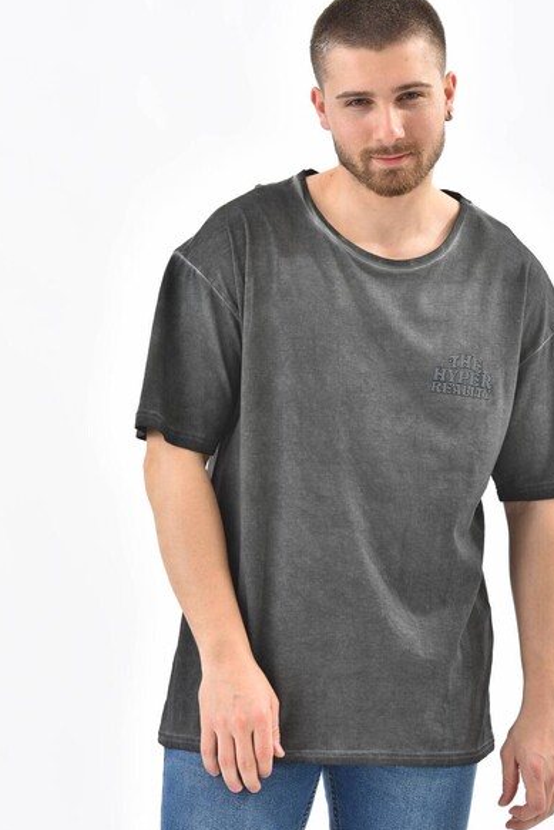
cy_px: 367
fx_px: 3114
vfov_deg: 15.2
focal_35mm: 135
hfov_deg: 10.2
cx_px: 347
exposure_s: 1/160
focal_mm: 105
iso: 100
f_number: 7.1
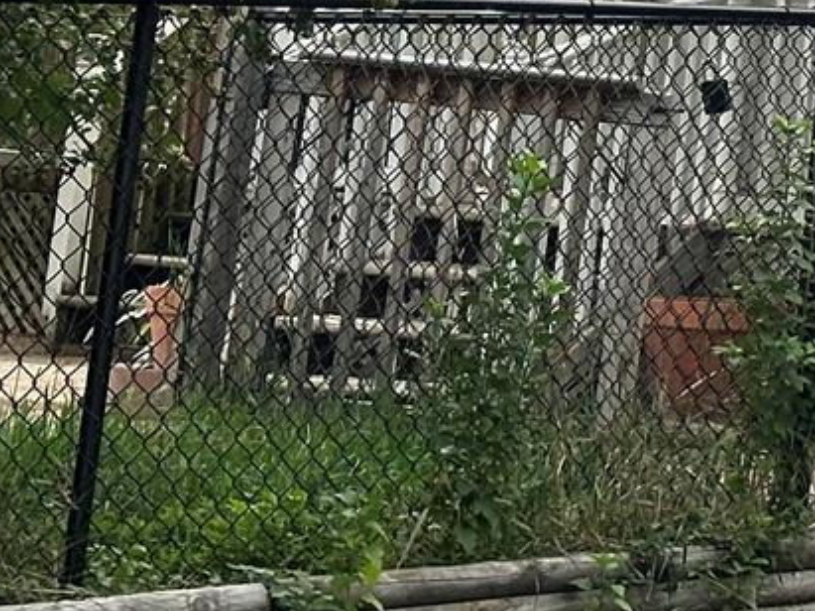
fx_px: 4401
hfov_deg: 9.9
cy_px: -474
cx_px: 1565
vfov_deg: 7.7
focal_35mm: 187
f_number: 1.78
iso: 64
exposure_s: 1/2252
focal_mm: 6.86
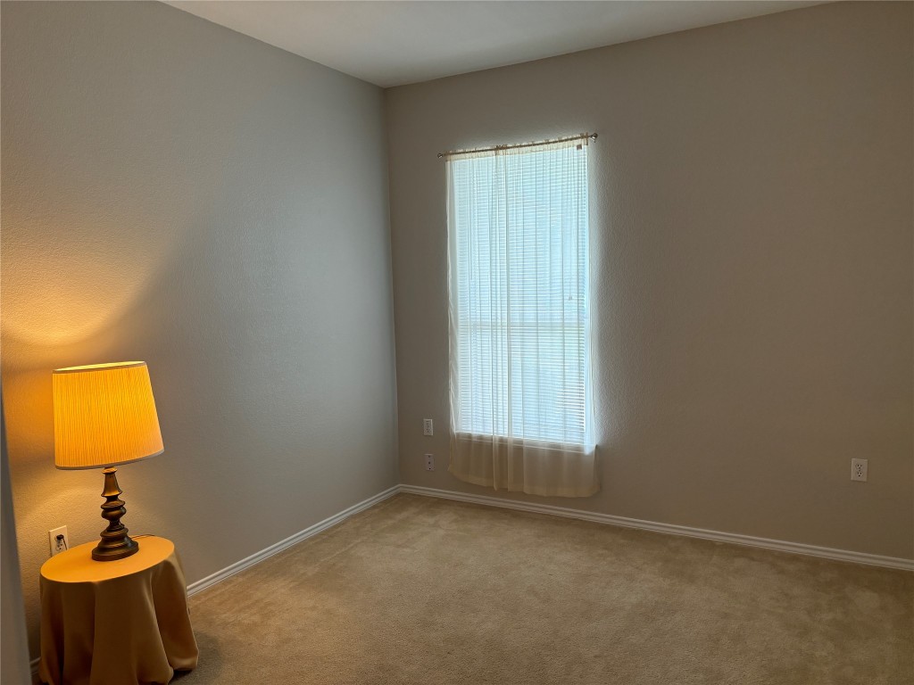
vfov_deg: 53.1
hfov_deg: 67.3
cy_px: 342
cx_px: 457
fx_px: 687
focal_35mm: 26
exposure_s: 1/60
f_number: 1.6
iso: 125
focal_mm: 5.96
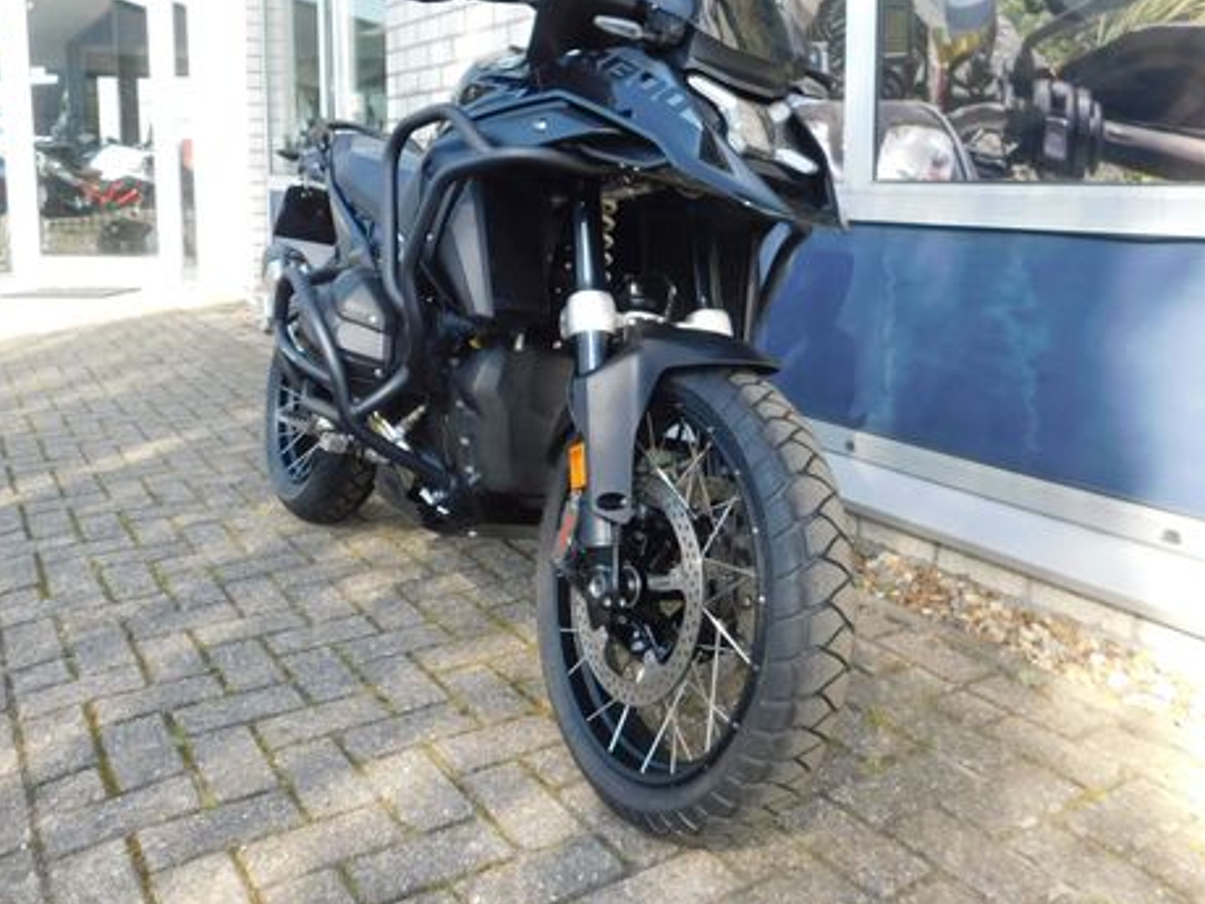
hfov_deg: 56.8
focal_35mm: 32
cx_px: 561
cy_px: 307
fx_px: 1114
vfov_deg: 43.6
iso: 125
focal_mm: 4
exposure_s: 1/250
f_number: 3
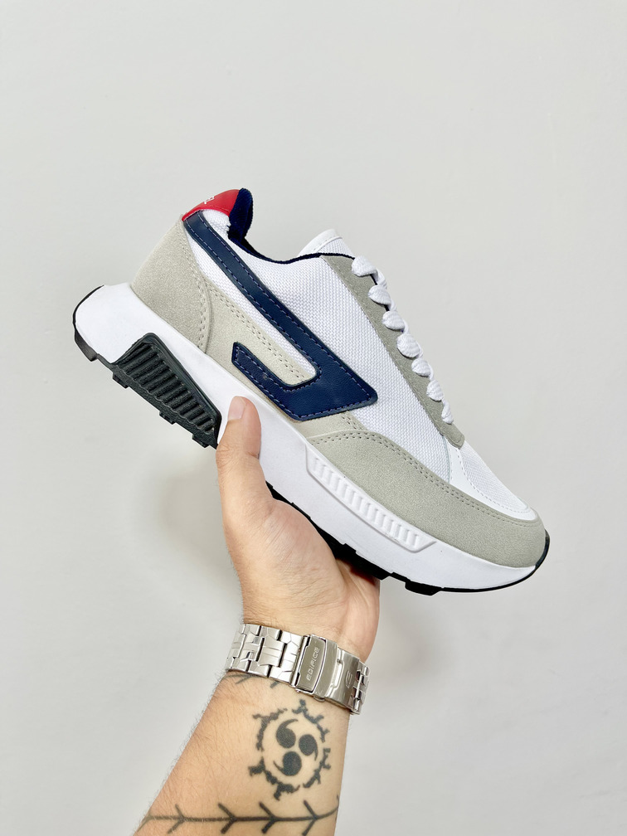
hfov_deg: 54.9
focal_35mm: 25
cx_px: 314
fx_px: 604
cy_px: 418
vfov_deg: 69.4
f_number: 1.6
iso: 50
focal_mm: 5.1
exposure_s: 1/120
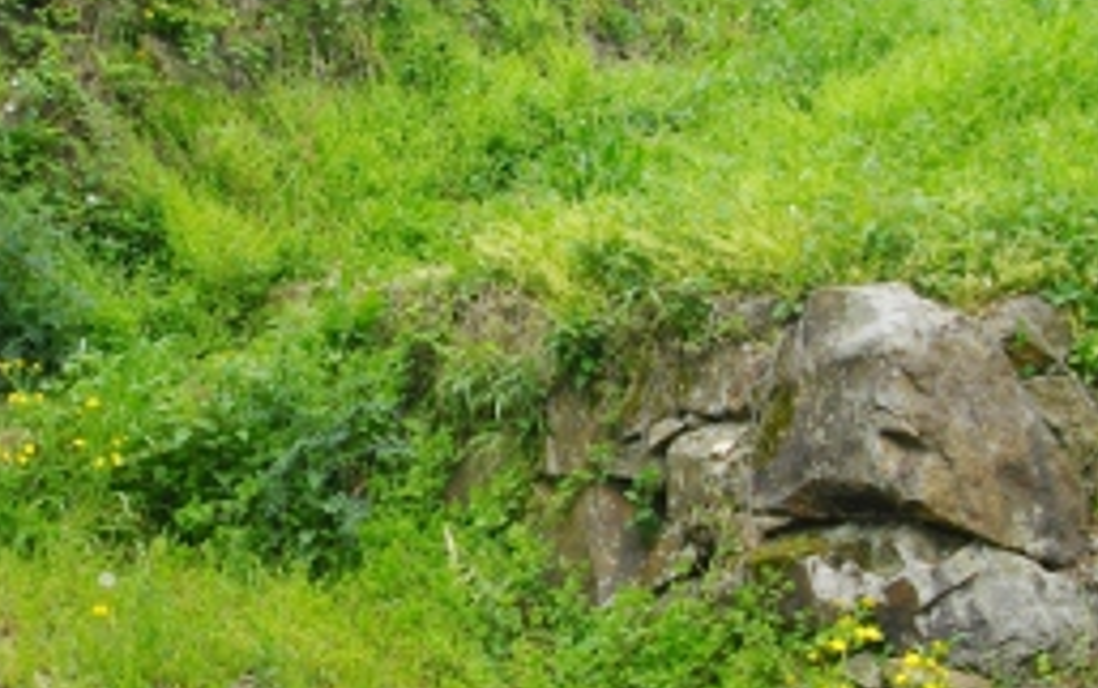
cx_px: 453
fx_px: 1976
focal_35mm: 66
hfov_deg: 31.0
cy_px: 229
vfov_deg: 19.7
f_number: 2.9
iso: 100
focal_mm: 5.7
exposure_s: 1/500
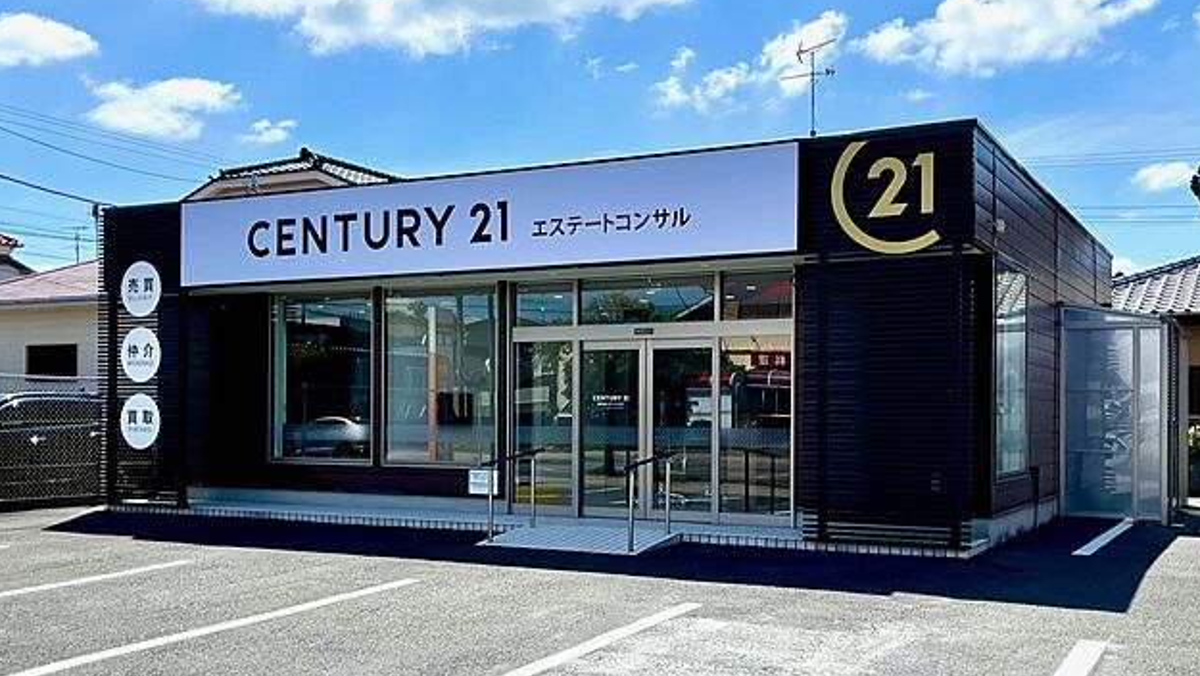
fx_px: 923
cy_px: 373
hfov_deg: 66.0
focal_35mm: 29
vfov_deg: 40.2
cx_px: 609
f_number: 1.6
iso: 32
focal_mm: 4.2
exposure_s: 1/5291
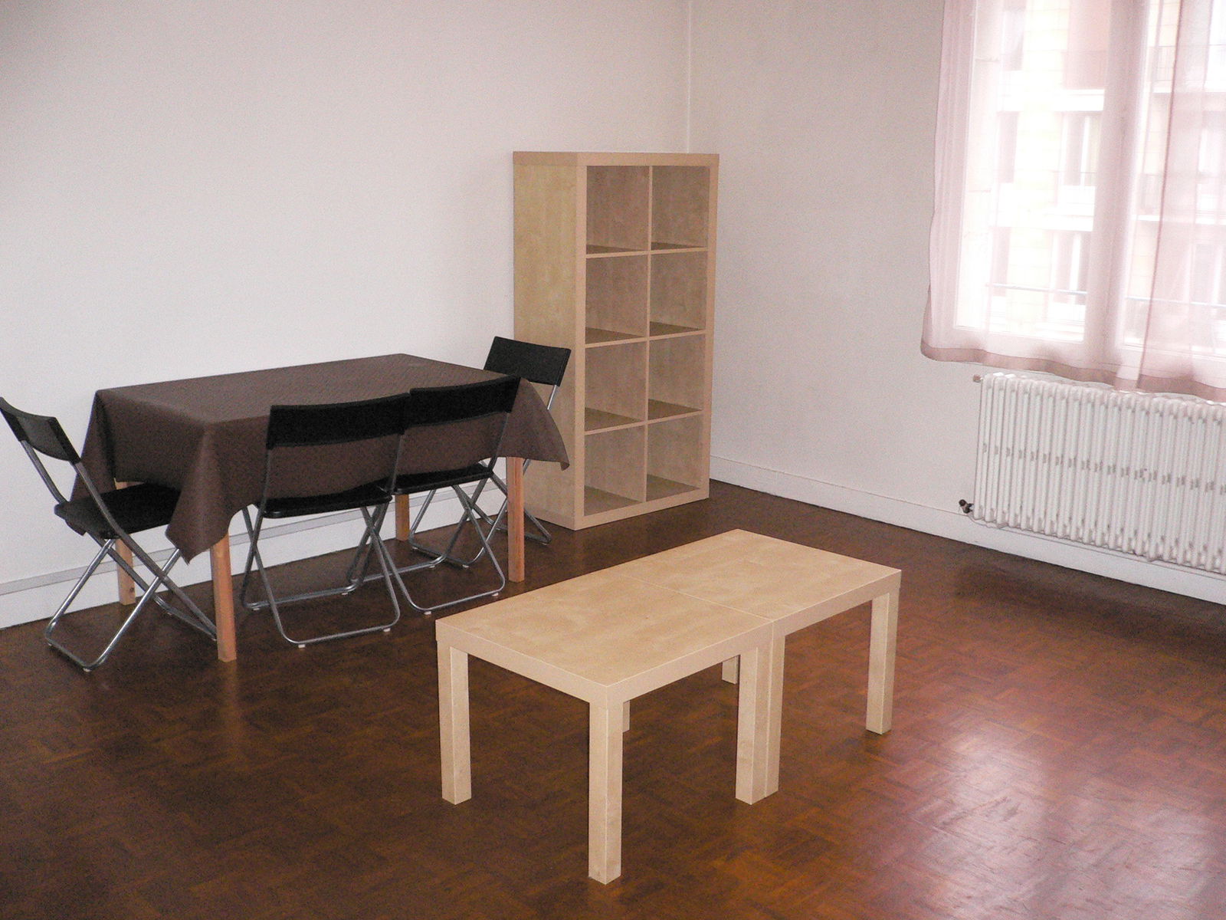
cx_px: 613
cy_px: 460
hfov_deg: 52.6
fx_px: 1240
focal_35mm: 35
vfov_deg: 40.7
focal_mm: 5.8
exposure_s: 1/60
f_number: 2.8
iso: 400
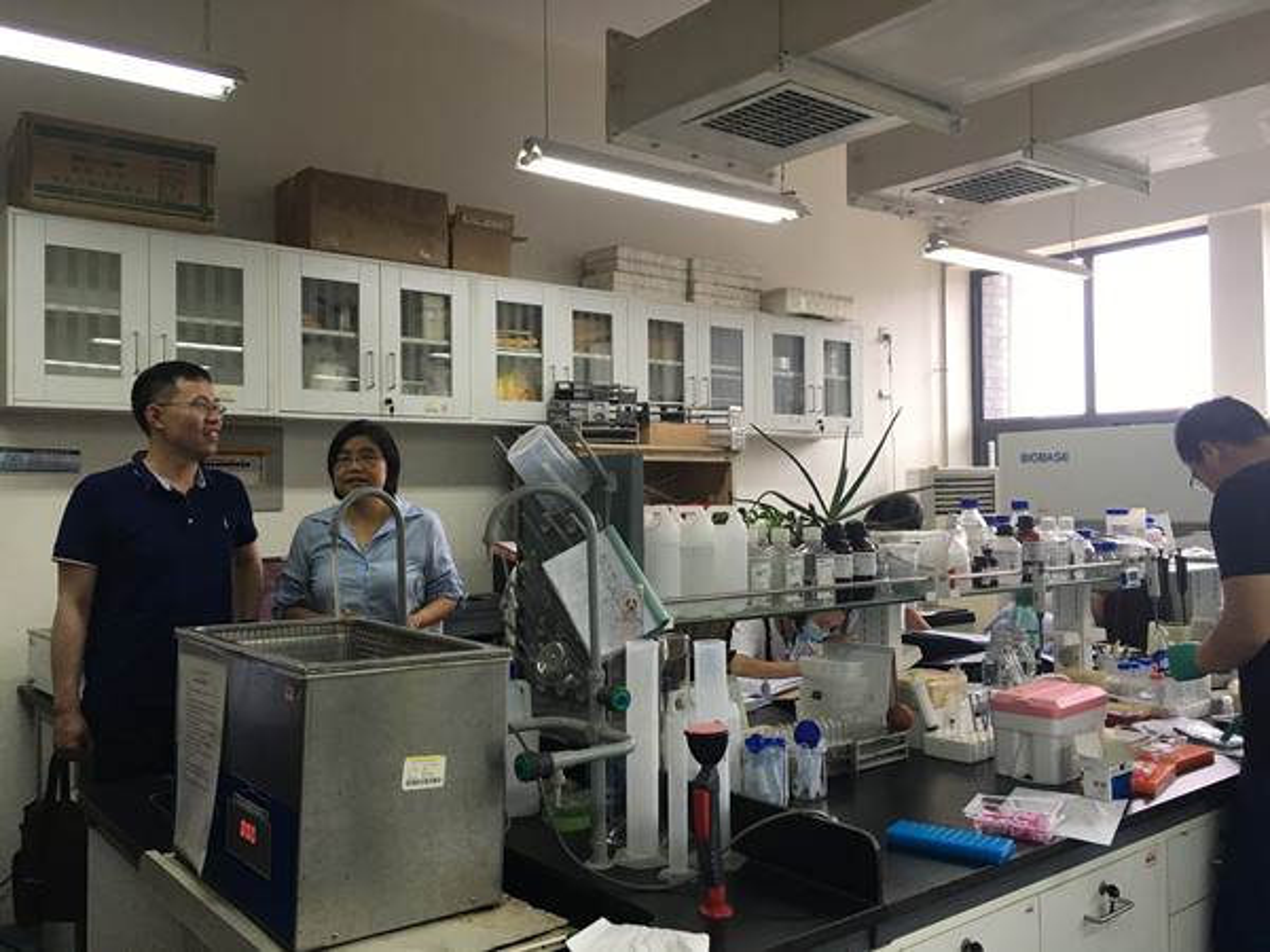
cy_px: 476
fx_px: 1064
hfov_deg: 61.7
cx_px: 635
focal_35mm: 29
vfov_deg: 48.2
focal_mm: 4.15
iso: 25
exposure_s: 1/33
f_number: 2.2
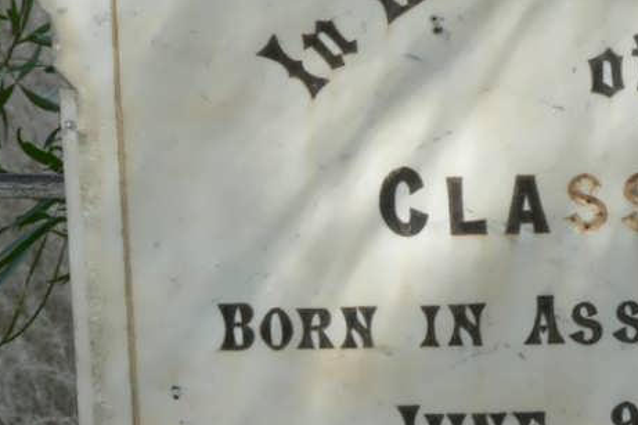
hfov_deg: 4.8
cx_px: 533
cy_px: 397
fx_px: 7529
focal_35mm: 425
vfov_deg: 3.2
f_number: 4
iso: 100
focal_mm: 26.2
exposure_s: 1/250
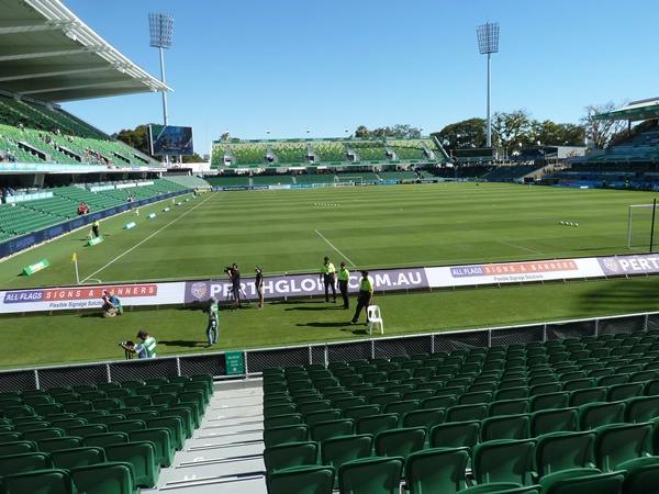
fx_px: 476
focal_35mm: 25
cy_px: 247
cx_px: 330
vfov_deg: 54.9
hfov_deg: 69.4
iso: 80
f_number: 4.5
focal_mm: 4.1
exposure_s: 1/400
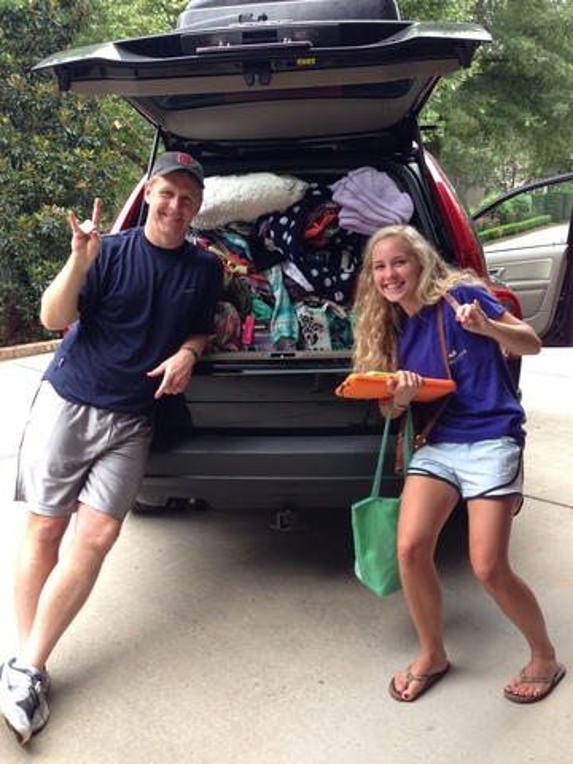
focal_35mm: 33
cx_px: 286
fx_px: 728
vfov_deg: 55.4
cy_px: 382
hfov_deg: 42.9
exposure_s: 1/40
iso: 64
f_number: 2.4
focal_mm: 4.12
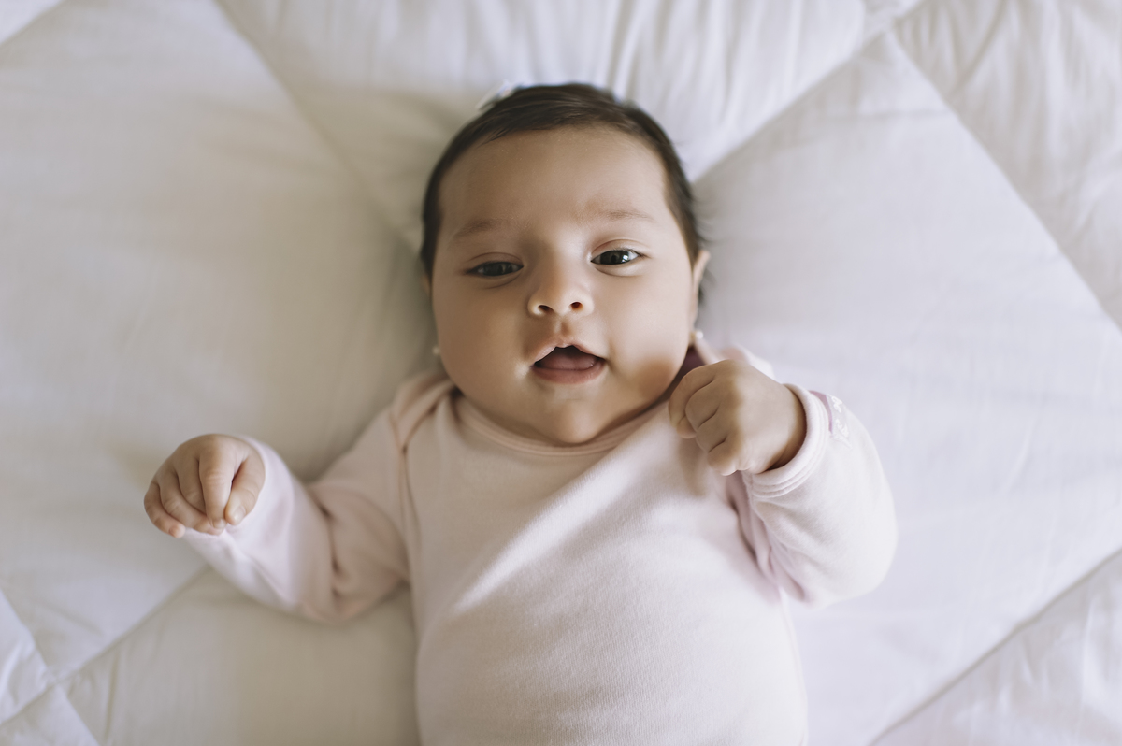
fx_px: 1090
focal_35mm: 35
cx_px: 561
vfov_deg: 37.8
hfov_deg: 54.5
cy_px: 373
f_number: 2
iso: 200
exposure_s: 1/125
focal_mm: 35
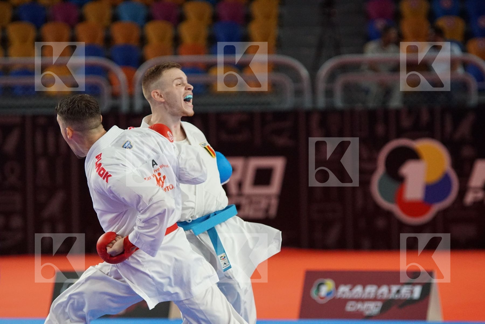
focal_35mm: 225
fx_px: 3031
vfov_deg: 6.1
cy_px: 162
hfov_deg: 9.1
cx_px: 242
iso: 3200
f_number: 2.8
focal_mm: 150
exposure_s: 1/2000
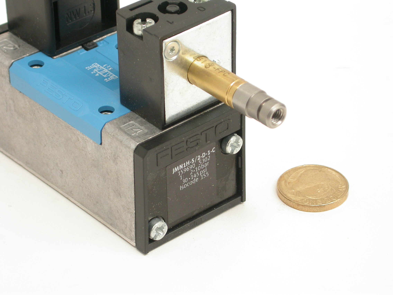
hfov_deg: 12.8
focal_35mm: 154
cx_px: 196
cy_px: 148
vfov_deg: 9.6
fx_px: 1748
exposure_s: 1/10.9
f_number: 5.1
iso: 100
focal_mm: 31.9
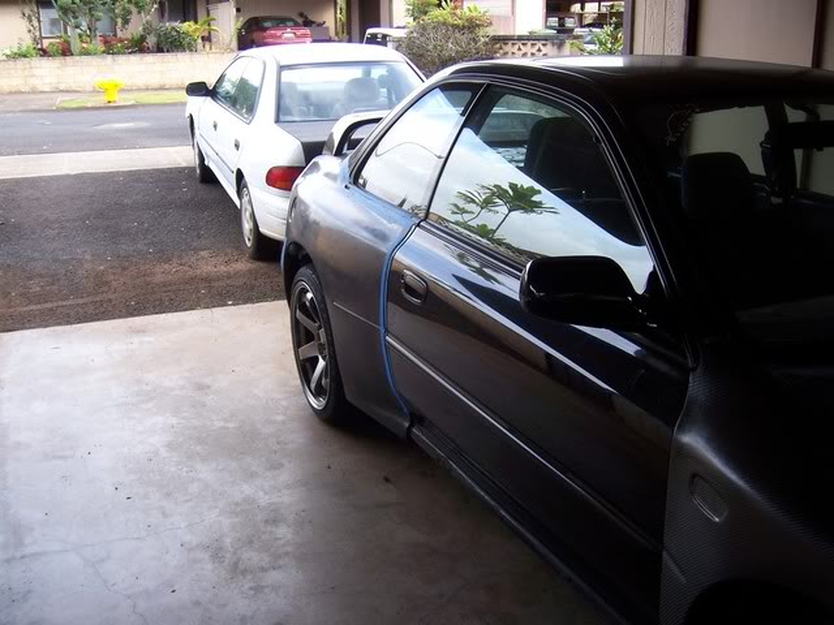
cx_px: 417
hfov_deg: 51.4
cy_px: 312
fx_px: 867
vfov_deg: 39.7
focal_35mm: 36
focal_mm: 6.2
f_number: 2.8
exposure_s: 1/100
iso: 80
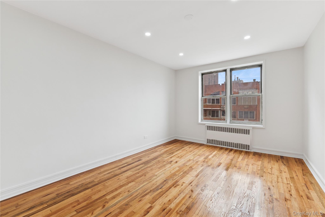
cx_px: 162
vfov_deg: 77.3
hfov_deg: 100.4
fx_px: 135
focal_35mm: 15
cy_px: 108
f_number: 14
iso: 640
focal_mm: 15
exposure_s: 1/50
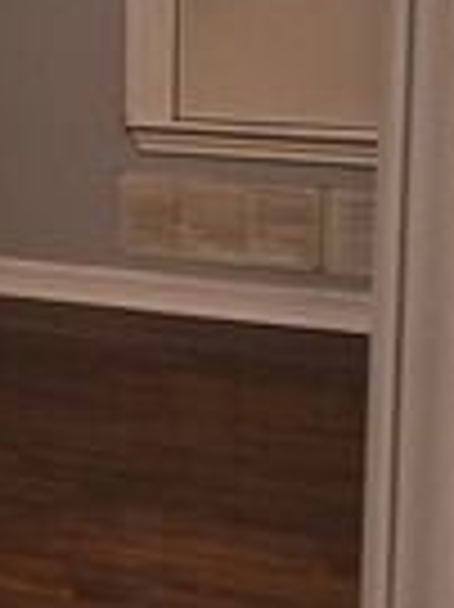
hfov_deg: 10.4
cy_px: 14
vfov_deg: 17.7
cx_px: -845
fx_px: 1909
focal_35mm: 109
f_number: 1.8
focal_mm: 5.54
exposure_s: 1/40
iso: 160
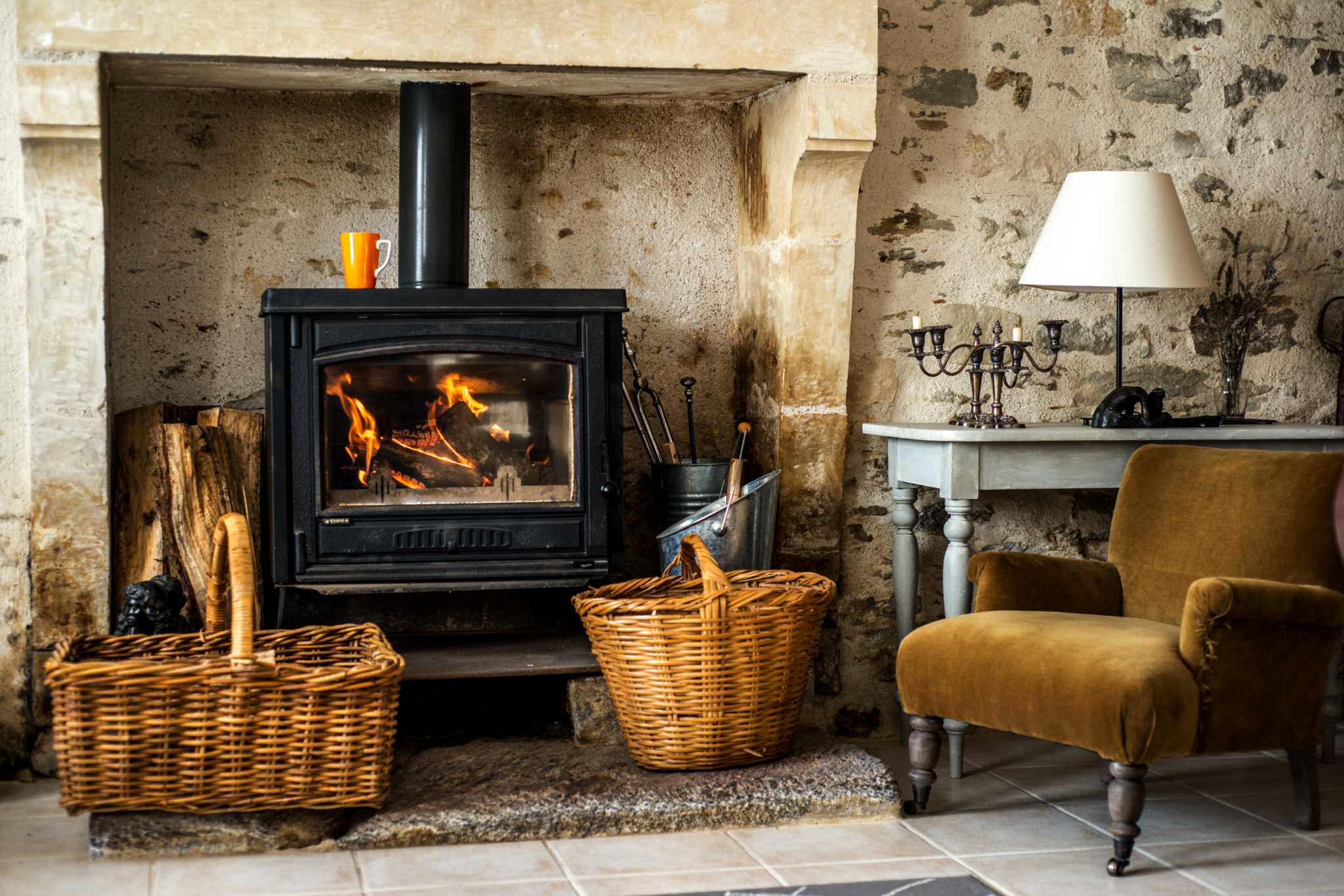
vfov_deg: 27.0
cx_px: 672
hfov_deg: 39.6
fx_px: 1867
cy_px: 448
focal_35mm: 50
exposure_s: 1/80
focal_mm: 50
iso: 320
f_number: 3.2
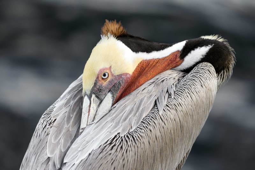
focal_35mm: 681
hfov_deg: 3.0
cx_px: 128
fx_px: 4822
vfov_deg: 2.0
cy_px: 85
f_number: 8
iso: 2000
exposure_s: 1/800
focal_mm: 681
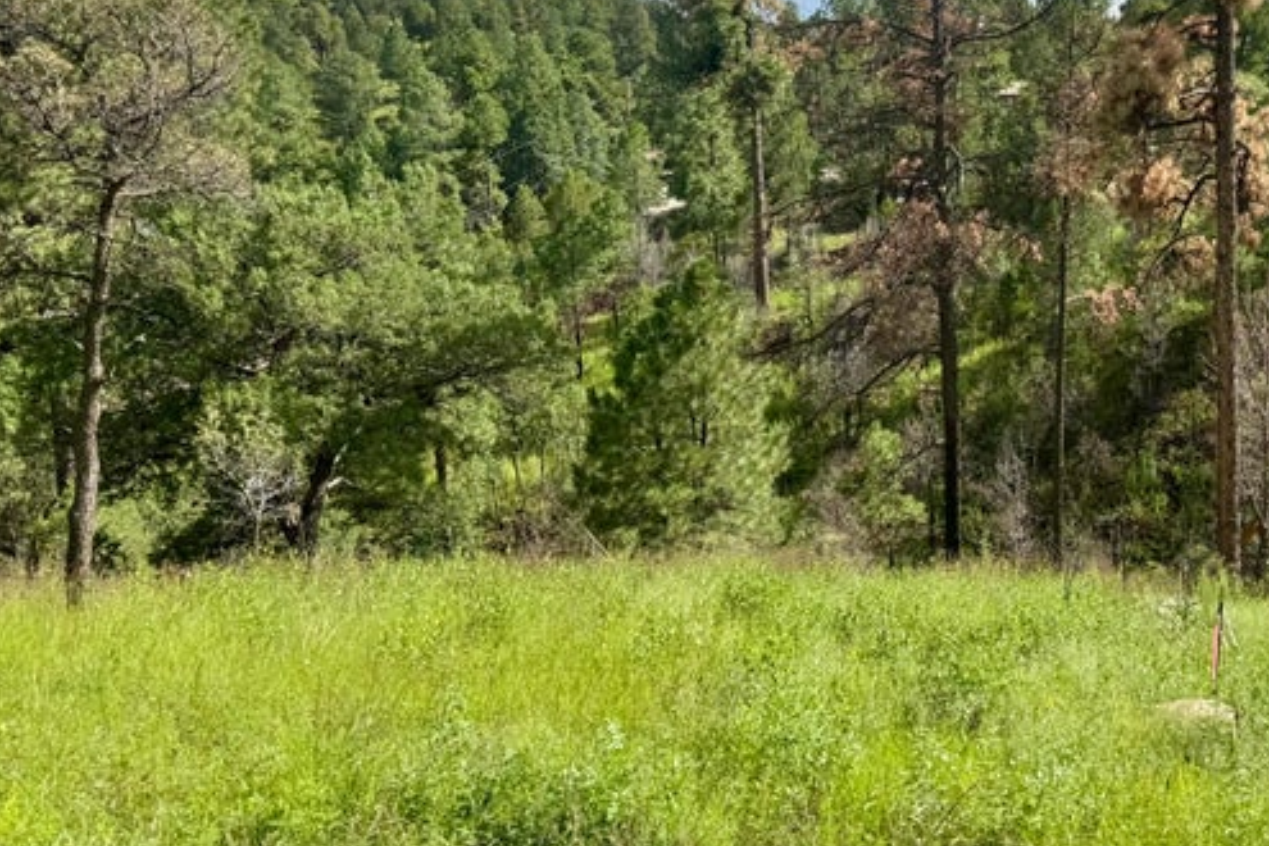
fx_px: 1516
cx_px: 1004
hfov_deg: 43.4
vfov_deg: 31.1
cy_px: 338
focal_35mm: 43
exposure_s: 1/2833
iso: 80
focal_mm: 6.76
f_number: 1.78
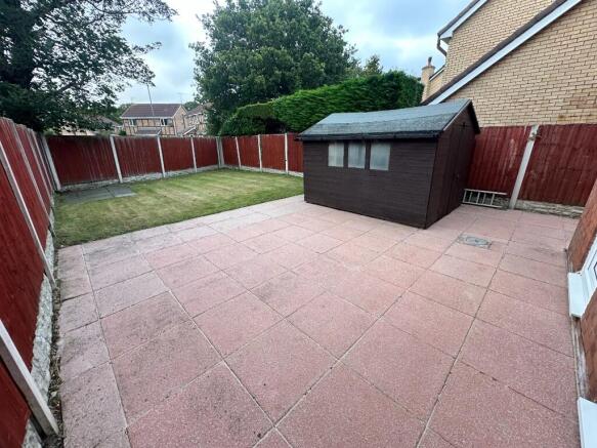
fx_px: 241
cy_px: 224
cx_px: 298
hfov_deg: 102.1
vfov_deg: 85.7
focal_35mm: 14
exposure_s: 1/99
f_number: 2.2
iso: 64
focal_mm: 2.22
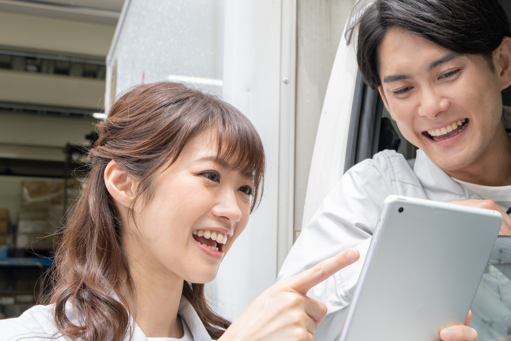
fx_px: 780
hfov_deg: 35.5
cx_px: 377
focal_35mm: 55
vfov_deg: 24.6
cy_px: 195
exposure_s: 1/250
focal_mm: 35
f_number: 7.1
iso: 200
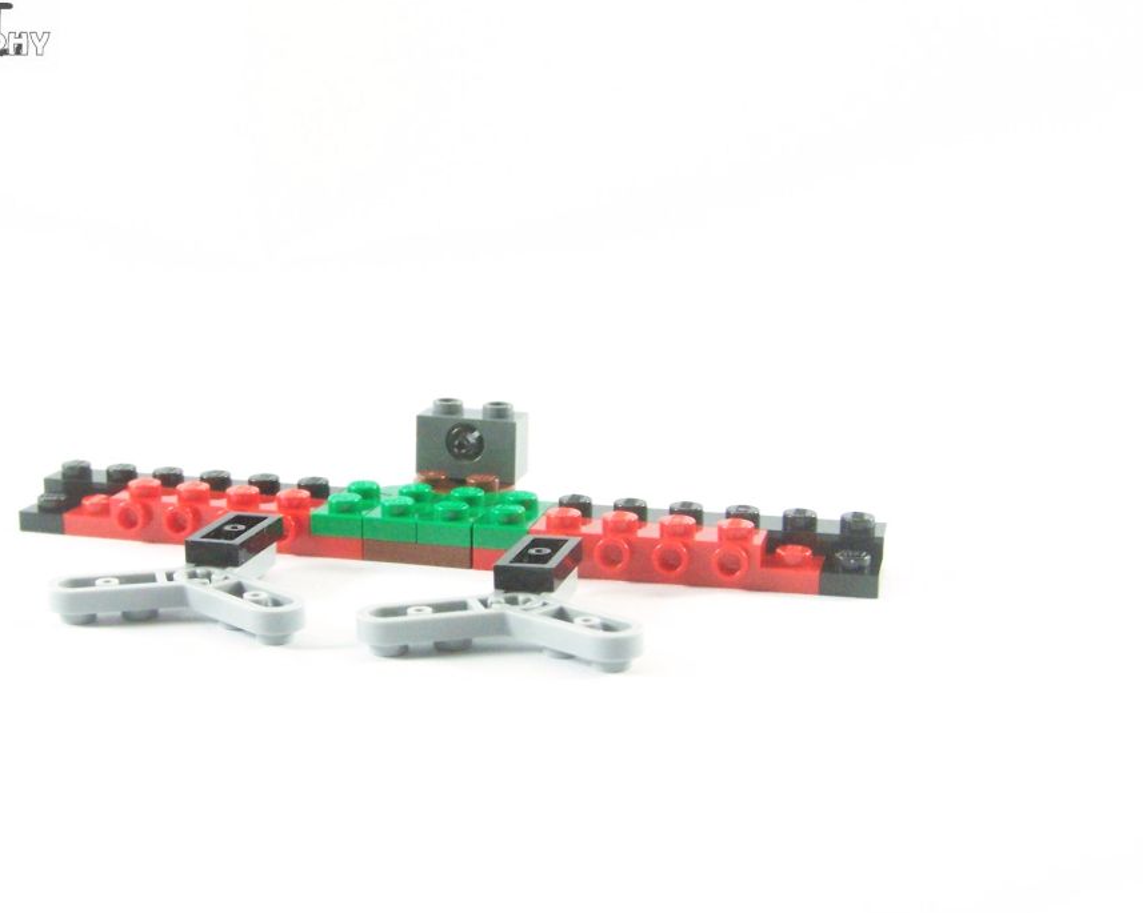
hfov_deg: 33.5
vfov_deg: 27.1
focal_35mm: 56
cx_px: 461
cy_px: 485
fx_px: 1894
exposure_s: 1/60
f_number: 4
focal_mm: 8
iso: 400
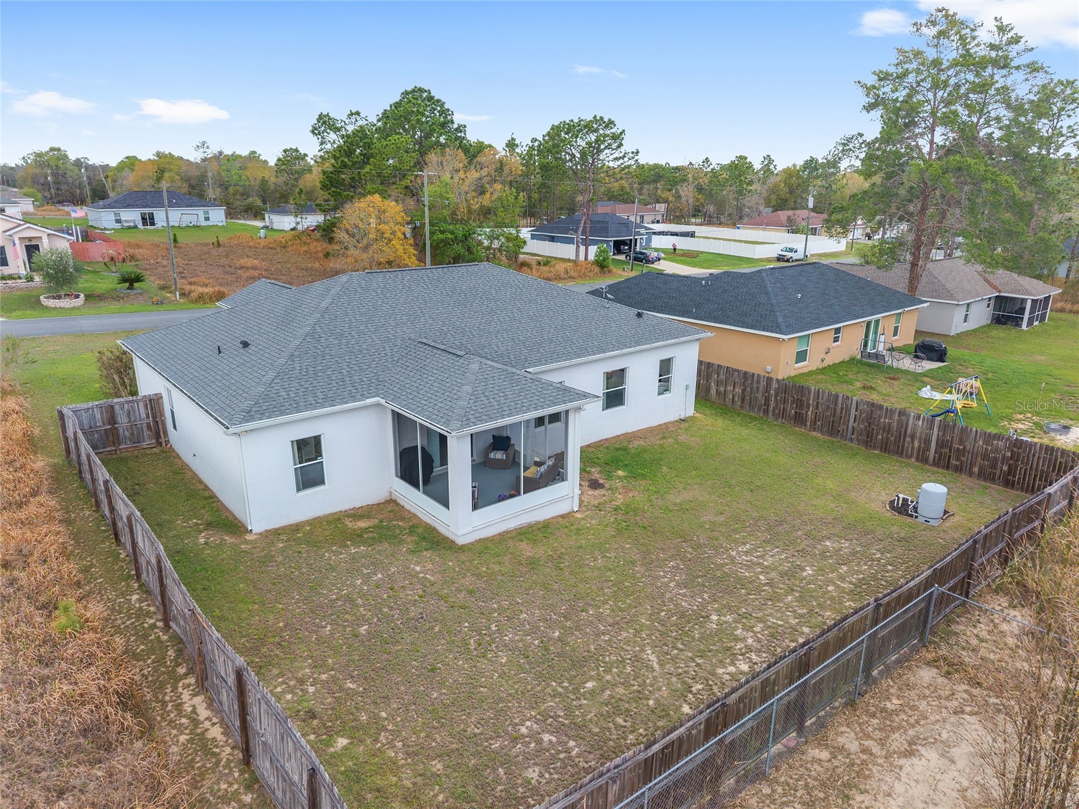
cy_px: 404
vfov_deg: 56.8
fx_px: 748
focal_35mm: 24
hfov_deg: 71.6
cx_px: 540
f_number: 1.8
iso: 300
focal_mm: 8.67
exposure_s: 1/2000
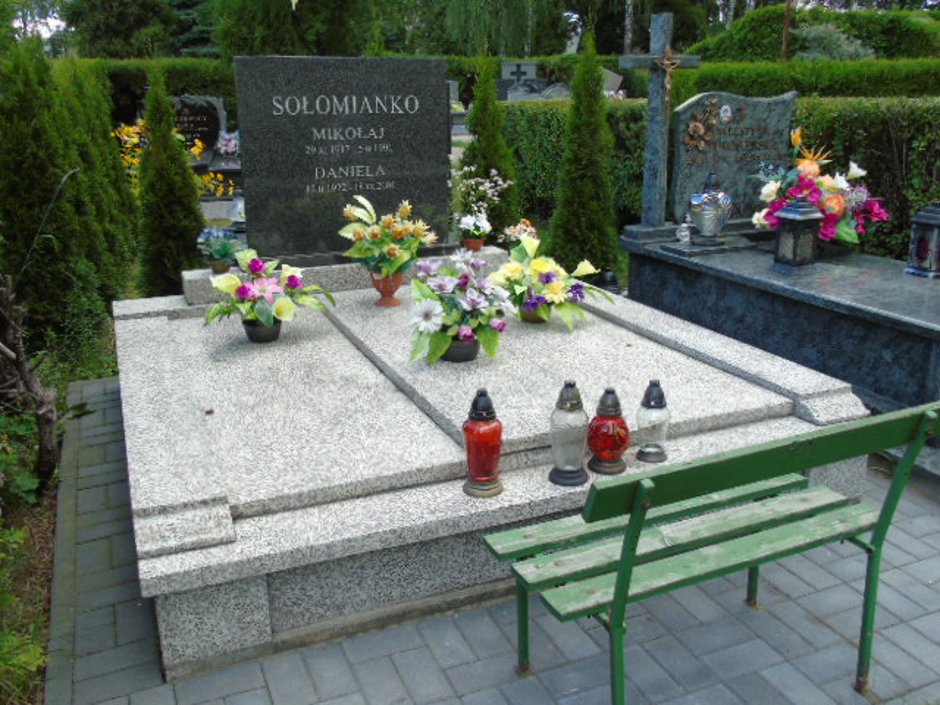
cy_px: 352
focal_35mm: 29
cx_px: 470
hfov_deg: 61.7
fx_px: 787
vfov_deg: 48.2
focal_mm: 5.2
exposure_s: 1/125
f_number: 3.6
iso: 80
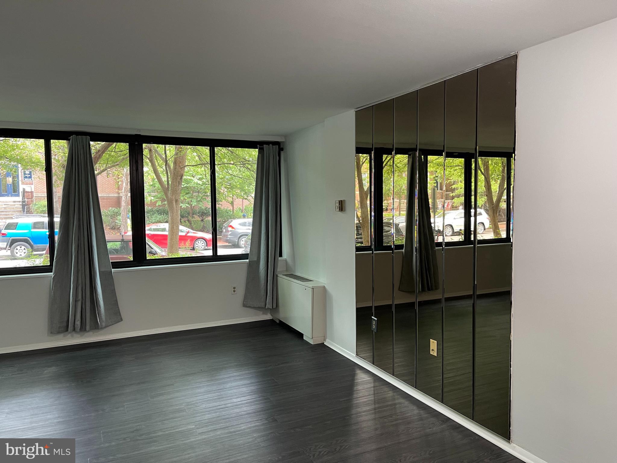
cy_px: 232
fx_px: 463
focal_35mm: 26
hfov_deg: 67.3
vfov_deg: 53.1
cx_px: 308
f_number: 1.6
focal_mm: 5.1
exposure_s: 1/60
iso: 160
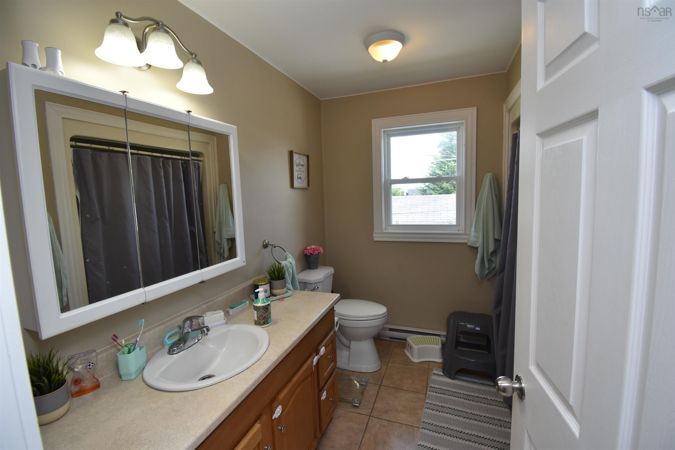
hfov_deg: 100.4
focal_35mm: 15
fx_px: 281
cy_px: 225
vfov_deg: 77.3
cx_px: 338
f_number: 5.6
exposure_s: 1/125
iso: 400
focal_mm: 10
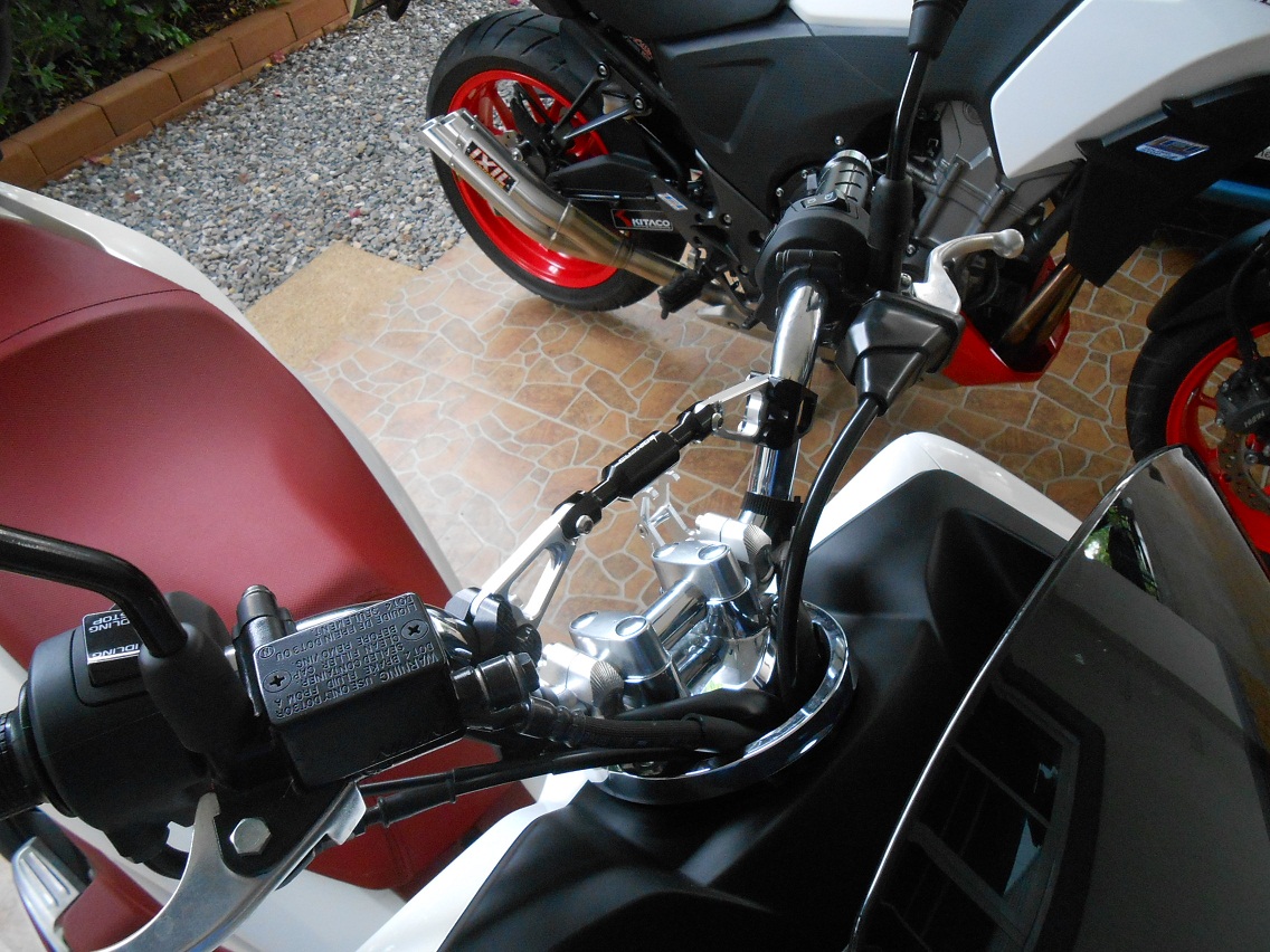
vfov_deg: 53.1
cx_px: 635
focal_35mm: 26
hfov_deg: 67.3
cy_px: 476
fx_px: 954
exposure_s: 1/30
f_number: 3.5
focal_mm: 4.6
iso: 400
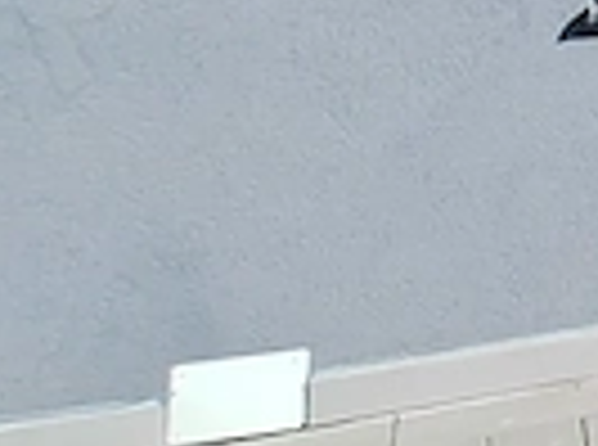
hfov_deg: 9.9
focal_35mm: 98
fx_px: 1688
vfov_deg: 14.0
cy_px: -243
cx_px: 2041
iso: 40
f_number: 2.2
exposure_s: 1/1422
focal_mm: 1.74
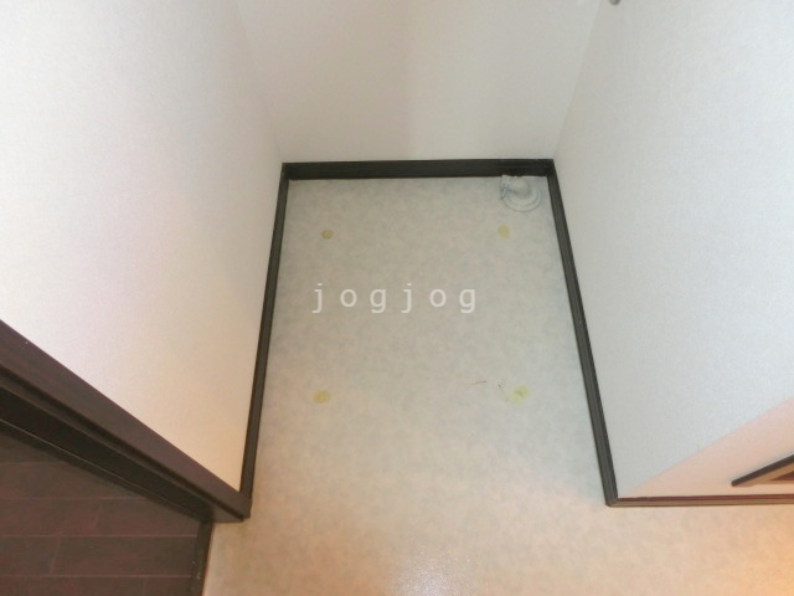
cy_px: 298
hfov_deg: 71.6
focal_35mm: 24
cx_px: 397
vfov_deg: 56.8
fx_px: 550
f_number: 3
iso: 400
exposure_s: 1/60
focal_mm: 4.24
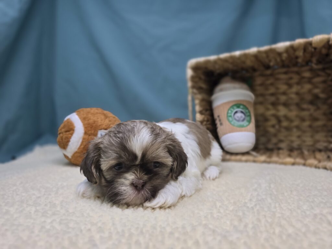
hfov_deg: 73.9
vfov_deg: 58.9
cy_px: 124
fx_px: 221
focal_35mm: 23
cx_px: 166
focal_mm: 6.3
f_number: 1.7
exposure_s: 1/120
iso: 64
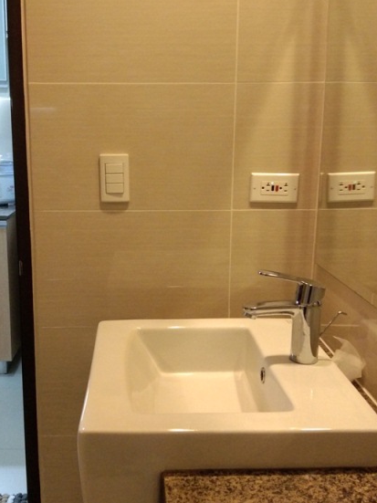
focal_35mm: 45
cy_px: 250
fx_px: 654
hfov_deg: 32.1
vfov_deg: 42.1
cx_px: 150
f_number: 2.2
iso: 400
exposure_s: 1/16.7
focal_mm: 3.69
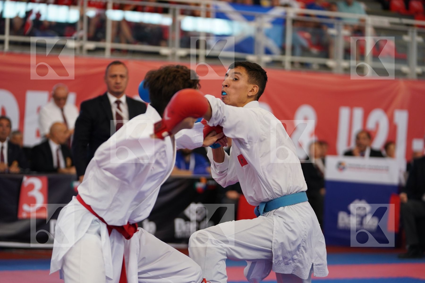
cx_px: 212
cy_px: 142
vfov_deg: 12.7
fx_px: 1275
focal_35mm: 108
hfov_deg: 18.9
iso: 1250
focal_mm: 108
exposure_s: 1/800
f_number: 2.8
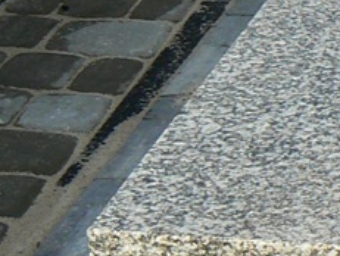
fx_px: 2154
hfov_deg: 8.6
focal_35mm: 219
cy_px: -88
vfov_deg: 6.7
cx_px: 621
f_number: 5.6
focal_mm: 6
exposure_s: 1/250
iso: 80
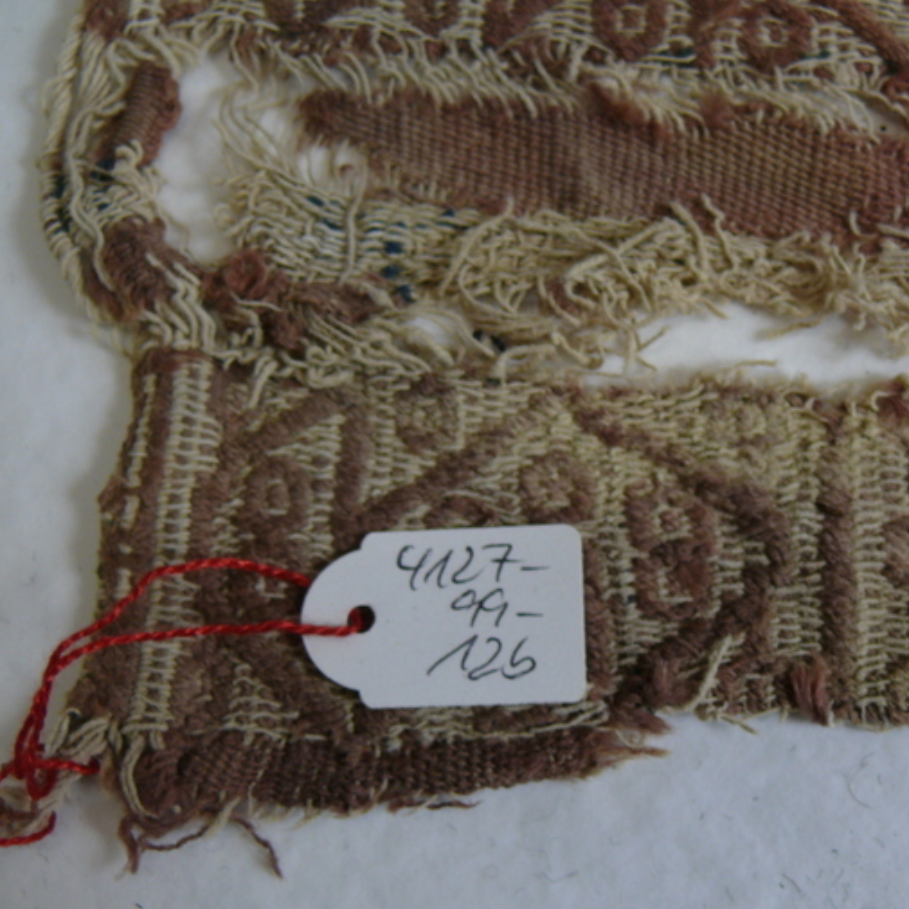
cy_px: 484
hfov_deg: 34.0
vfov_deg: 34.7
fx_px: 1456
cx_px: 675
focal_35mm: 49
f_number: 2.8
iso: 100
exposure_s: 1/30
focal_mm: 7.4
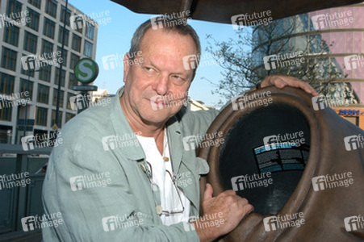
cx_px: 182
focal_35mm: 39
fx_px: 394
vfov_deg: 34.2
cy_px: 121
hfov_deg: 49.6
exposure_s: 1/80
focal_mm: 26
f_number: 11
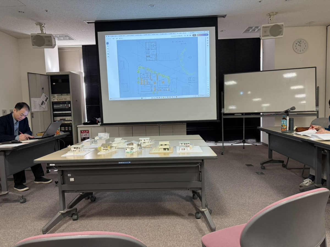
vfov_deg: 56.8
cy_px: 124
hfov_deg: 71.6
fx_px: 229
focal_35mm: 24
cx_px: 165
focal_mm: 6.76
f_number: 1.78
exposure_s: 1/60
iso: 200
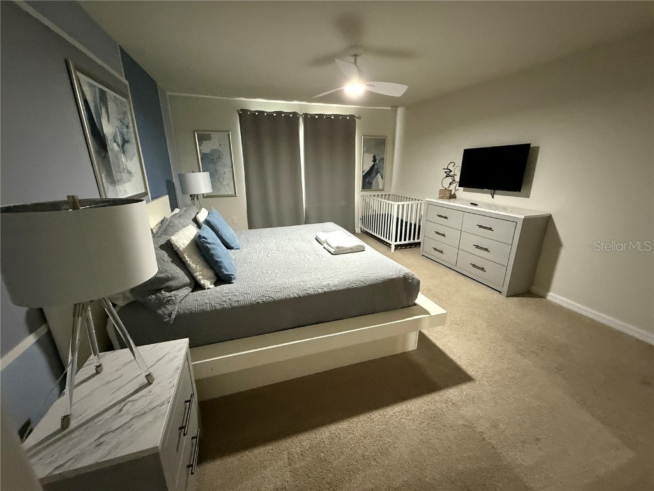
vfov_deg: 85.7
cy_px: 246
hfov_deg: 102.1
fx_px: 265
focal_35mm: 14
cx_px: 327
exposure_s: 1/60
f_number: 2.2
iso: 800
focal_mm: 2.22
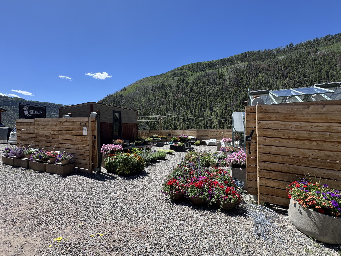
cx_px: 170
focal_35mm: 14
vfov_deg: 85.7
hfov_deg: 102.1
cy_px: 128
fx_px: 138
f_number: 2.2
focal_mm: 2.22
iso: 50
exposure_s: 1/932
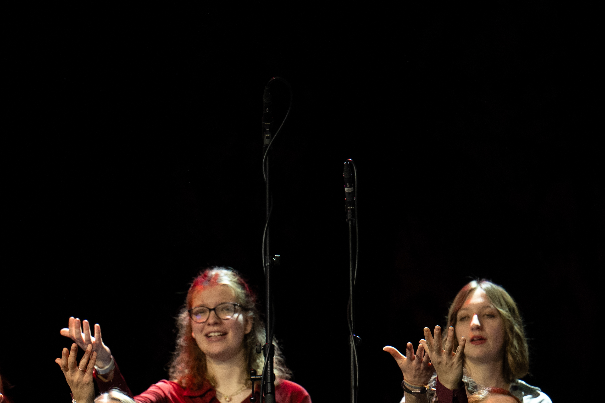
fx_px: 5596
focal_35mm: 333
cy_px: 526
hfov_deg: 6.2
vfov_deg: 4.1
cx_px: -133
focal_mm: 102
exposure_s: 1/500
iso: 1000
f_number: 3.2
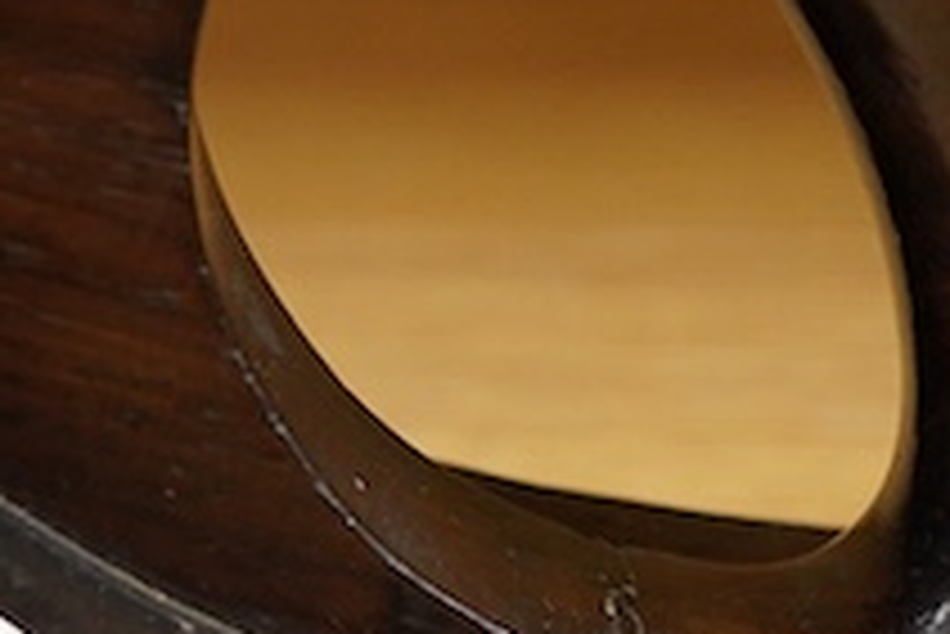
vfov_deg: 7.2
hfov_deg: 10.6
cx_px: 108
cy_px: 216
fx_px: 5070
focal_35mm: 192
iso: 1250
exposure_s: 1/125
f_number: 3.5
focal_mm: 30
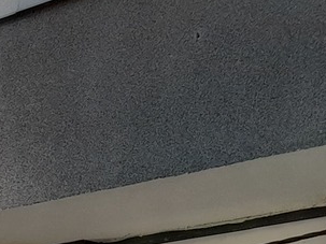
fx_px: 1591
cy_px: 574
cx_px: -82
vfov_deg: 8.1
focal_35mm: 169
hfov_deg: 11.4
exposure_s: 1/131
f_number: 2
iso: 20
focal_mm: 4.6
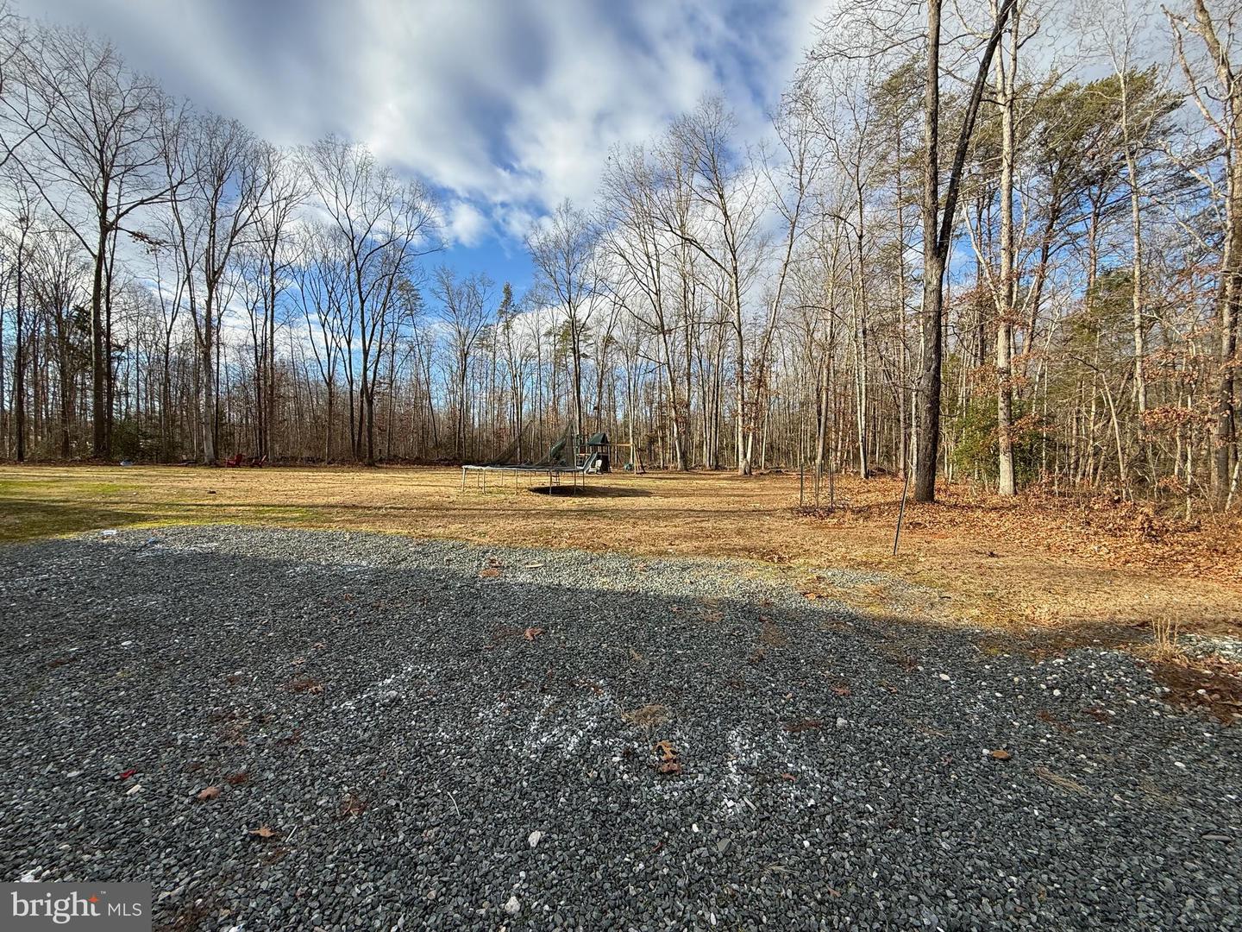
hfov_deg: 102.1
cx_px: 621
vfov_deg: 85.7
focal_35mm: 14
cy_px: 466
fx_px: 502
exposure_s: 1/914
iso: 50
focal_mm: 2.22
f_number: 2.2
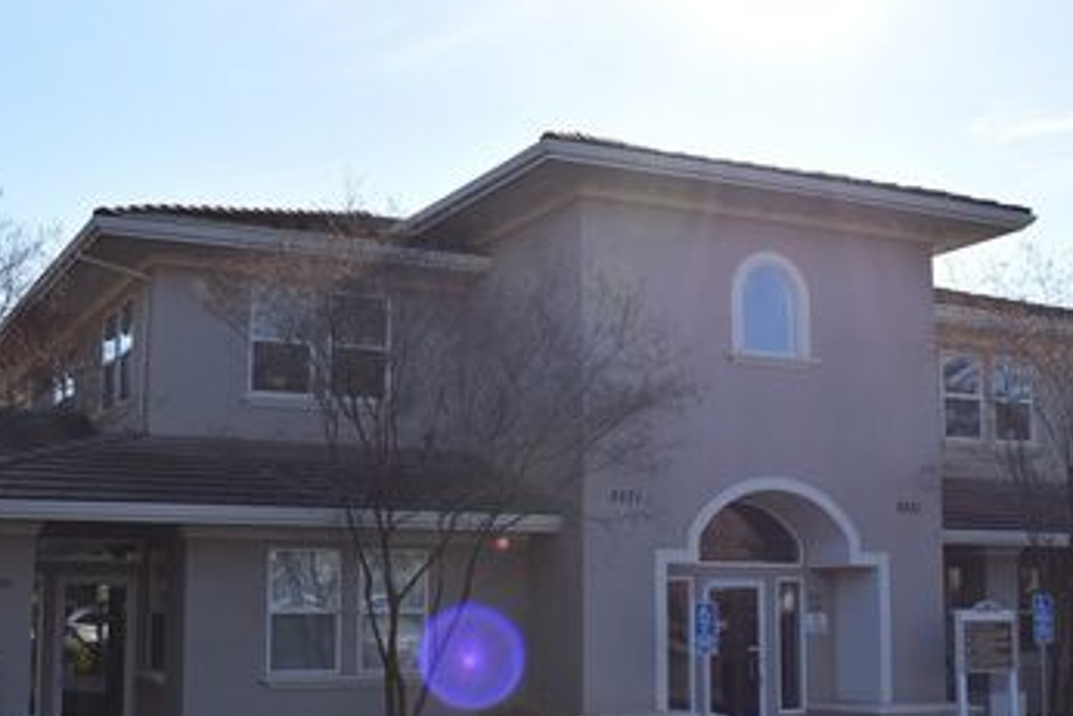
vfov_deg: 26.0
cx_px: 555
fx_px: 1550
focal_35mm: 52
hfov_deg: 38.2
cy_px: 412
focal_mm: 24
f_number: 10
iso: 200
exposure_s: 1/400
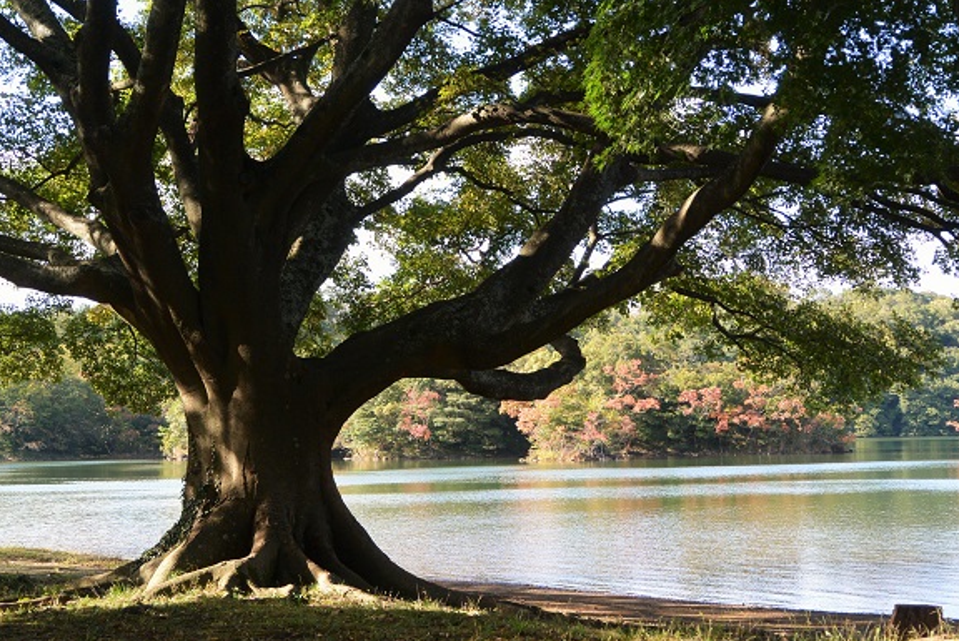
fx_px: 1306
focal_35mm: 49
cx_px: 471
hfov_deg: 40.3
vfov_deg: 27.6
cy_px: 332
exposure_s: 1/125
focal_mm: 17.5
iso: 220
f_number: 4.5
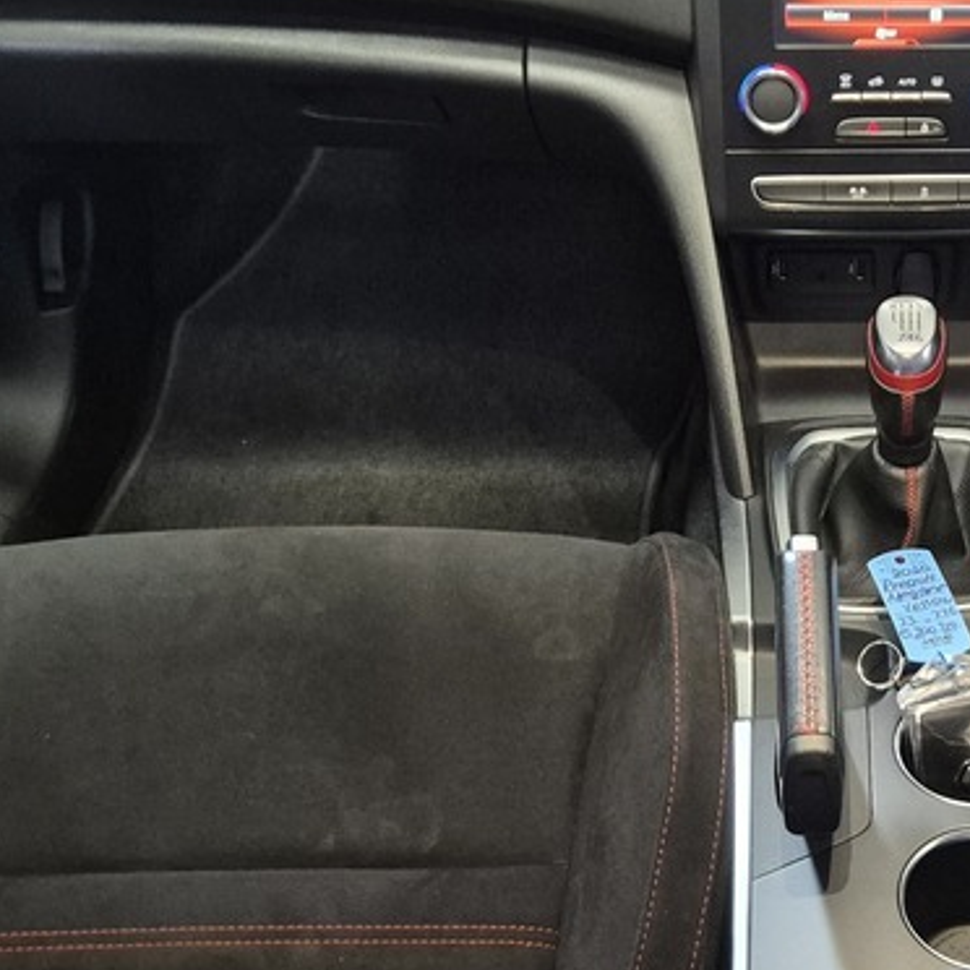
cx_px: 887
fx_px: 1775
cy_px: 409
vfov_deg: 30.5
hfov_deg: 29.2
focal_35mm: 56
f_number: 1.8
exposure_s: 1/45
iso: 1250
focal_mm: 5.4
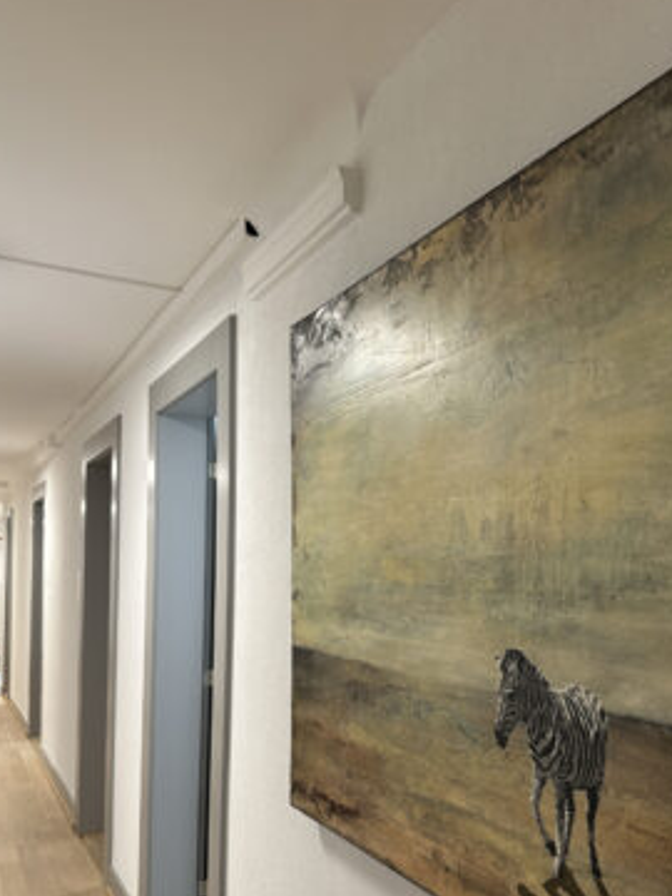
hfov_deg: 43.8
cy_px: 560
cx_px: 416
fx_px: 828
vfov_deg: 56.1
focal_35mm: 32
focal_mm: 6.9
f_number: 1.8
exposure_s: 1/50
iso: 160
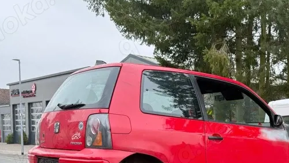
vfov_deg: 22.2
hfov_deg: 38.9
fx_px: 399
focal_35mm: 52
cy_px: 165
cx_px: 214
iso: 64
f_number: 1.78
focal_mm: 6.76
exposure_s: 1/129
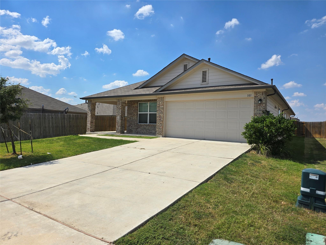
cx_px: 163
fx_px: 217
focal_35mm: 23
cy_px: 122
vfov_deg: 58.9
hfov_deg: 73.9
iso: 12
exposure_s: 1/1513
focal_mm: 6.3
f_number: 1.7
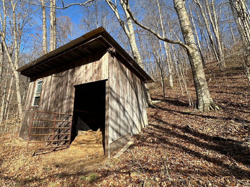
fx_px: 137
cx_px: 94
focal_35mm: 19
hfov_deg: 83.1
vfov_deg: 68.1
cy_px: 76
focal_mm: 2.22
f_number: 2.2
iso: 40
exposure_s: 1/831
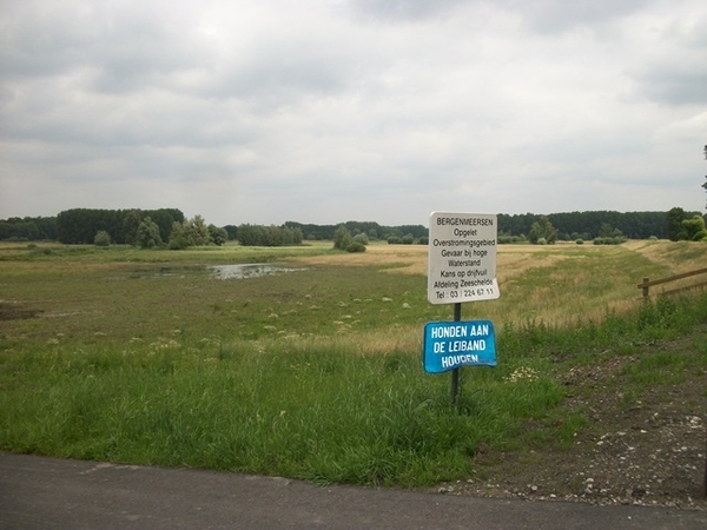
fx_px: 654
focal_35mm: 32
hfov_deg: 56.8
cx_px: 354
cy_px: 265
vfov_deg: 44.2
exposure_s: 1/160
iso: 80
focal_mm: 5.7
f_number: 8.8
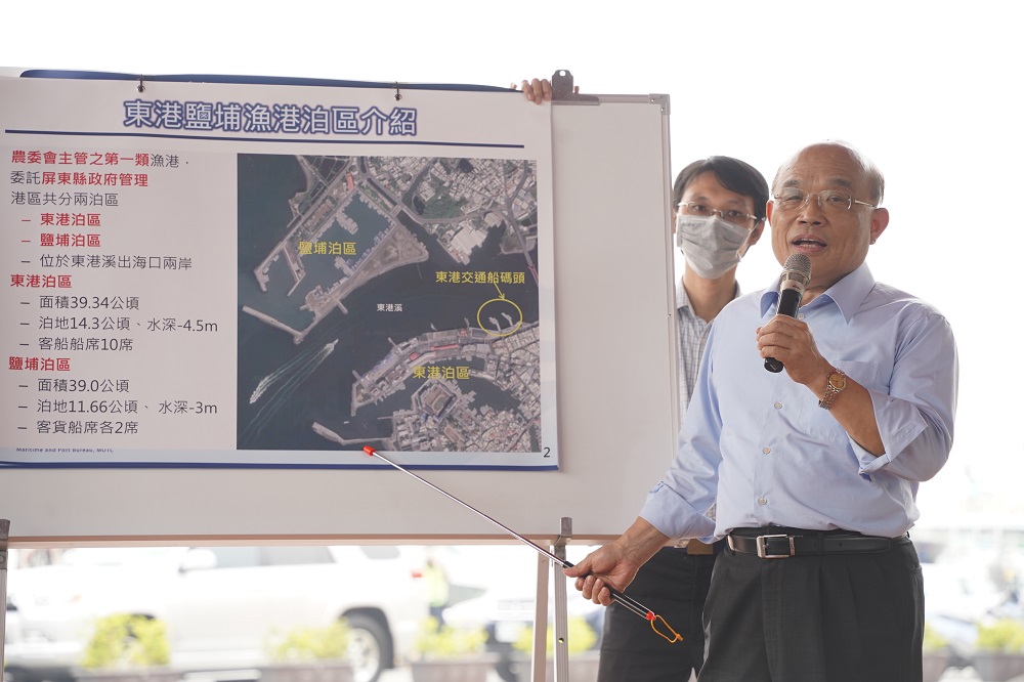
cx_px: 512
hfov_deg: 15.9
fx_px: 3668
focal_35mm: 129
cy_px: 341
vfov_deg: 10.6
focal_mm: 129
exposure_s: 1/125
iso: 320
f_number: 5.6
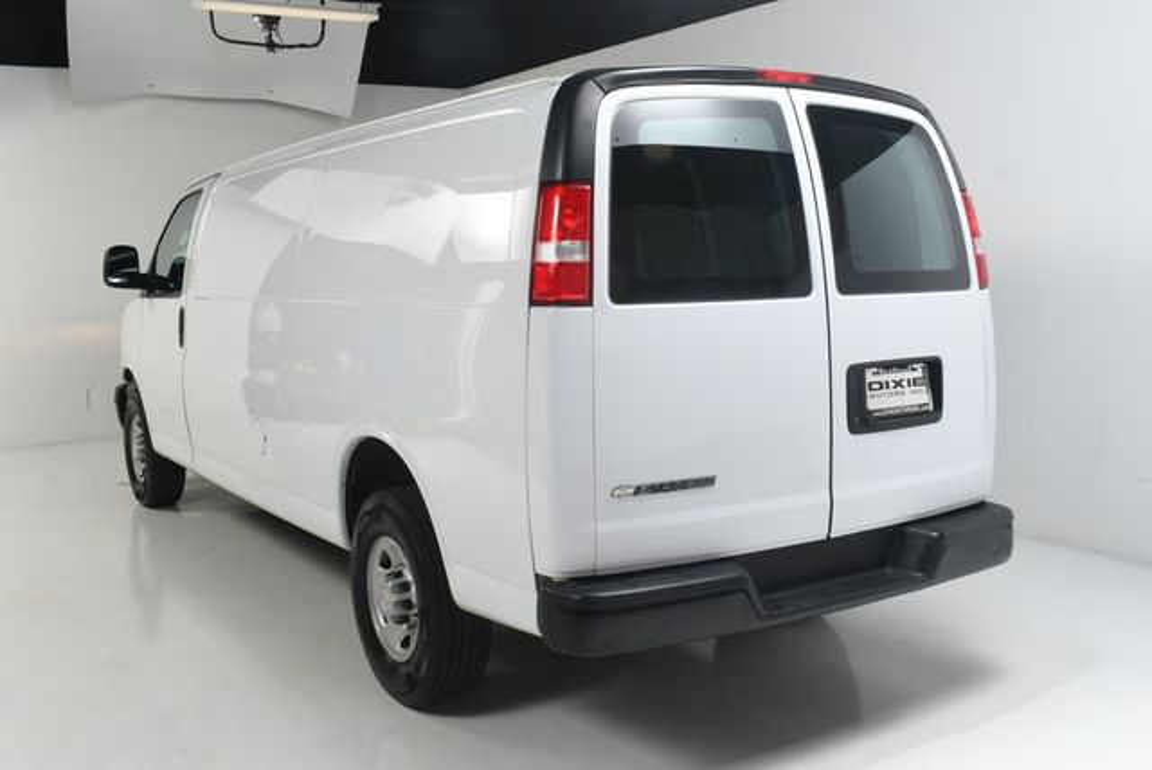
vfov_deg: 36.9
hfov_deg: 53.1
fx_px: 1153
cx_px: 576
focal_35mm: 36
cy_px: 385
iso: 100
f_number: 13
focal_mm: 18
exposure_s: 1/160
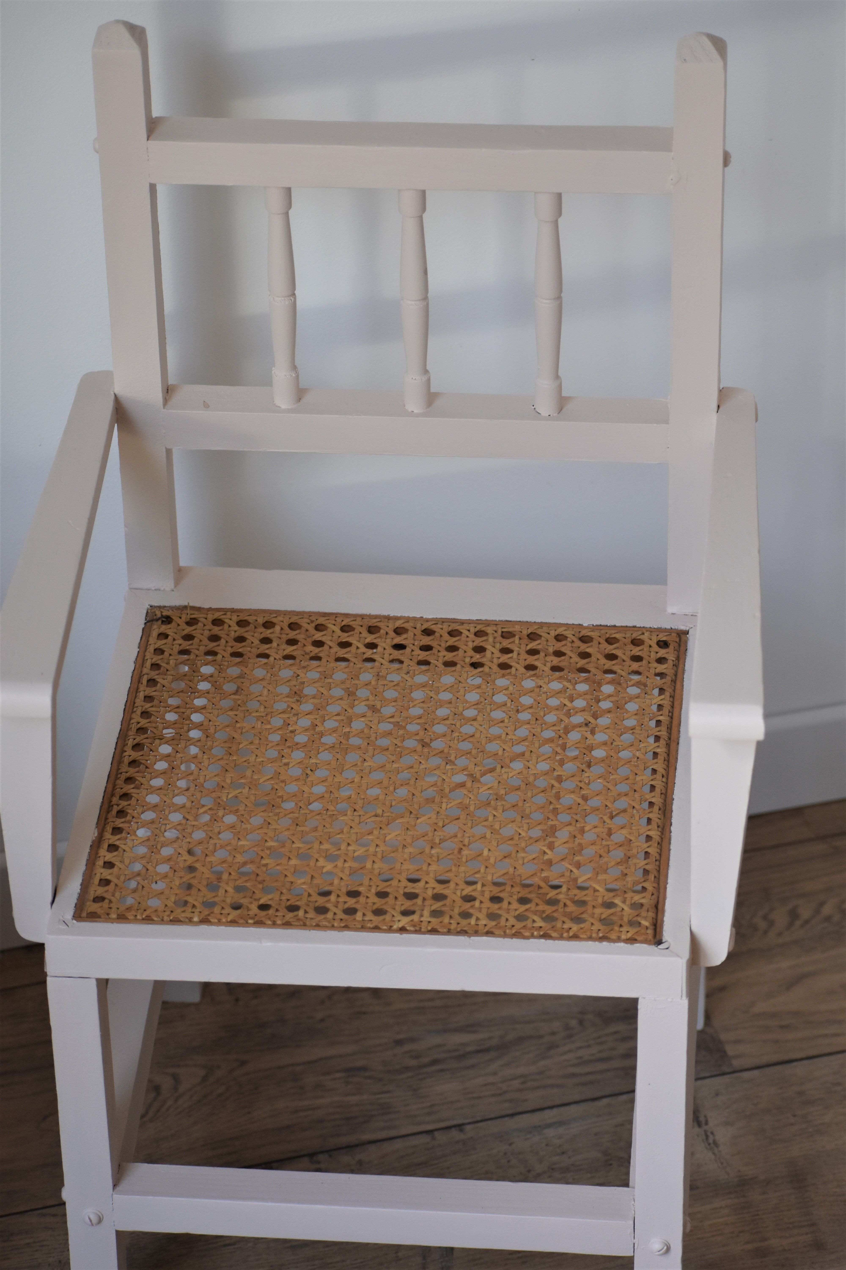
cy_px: 635
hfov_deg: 9.9
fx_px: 4864
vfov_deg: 14.9
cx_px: 423
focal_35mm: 138
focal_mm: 92
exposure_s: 1/160
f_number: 4.8
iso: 800
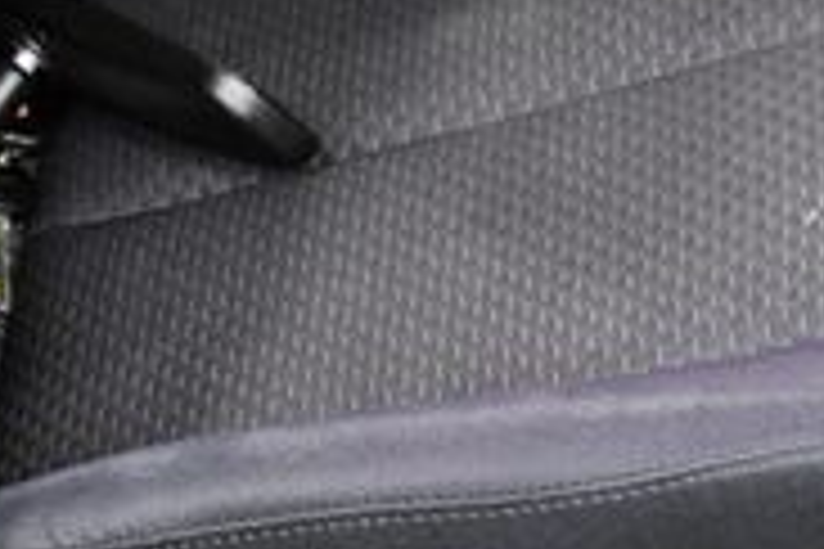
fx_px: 2884
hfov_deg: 15.7
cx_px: 941
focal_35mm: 126
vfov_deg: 10.5
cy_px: 796
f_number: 3.5
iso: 3200
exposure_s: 1/80
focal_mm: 18
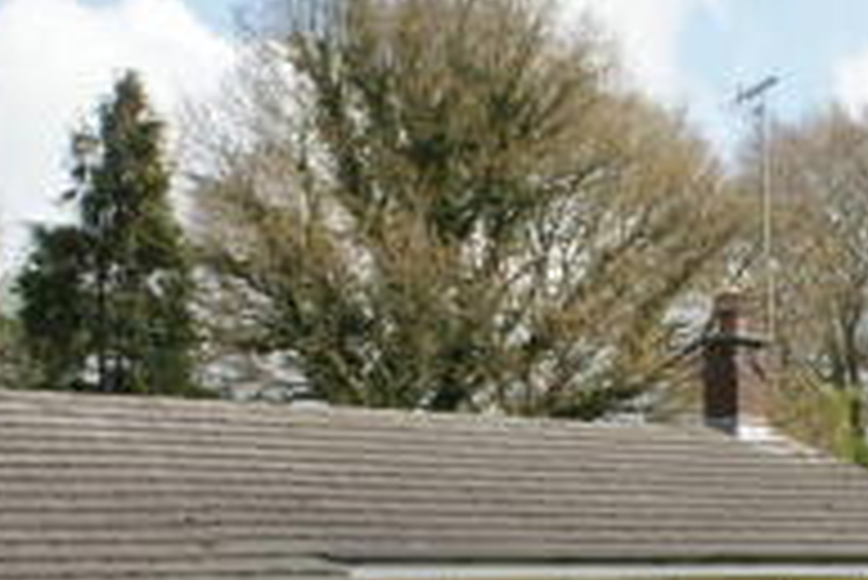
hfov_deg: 19.7
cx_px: 758
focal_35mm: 102
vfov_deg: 13.4
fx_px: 2461
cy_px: 438
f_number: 9.5
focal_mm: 20
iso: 200
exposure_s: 1/250
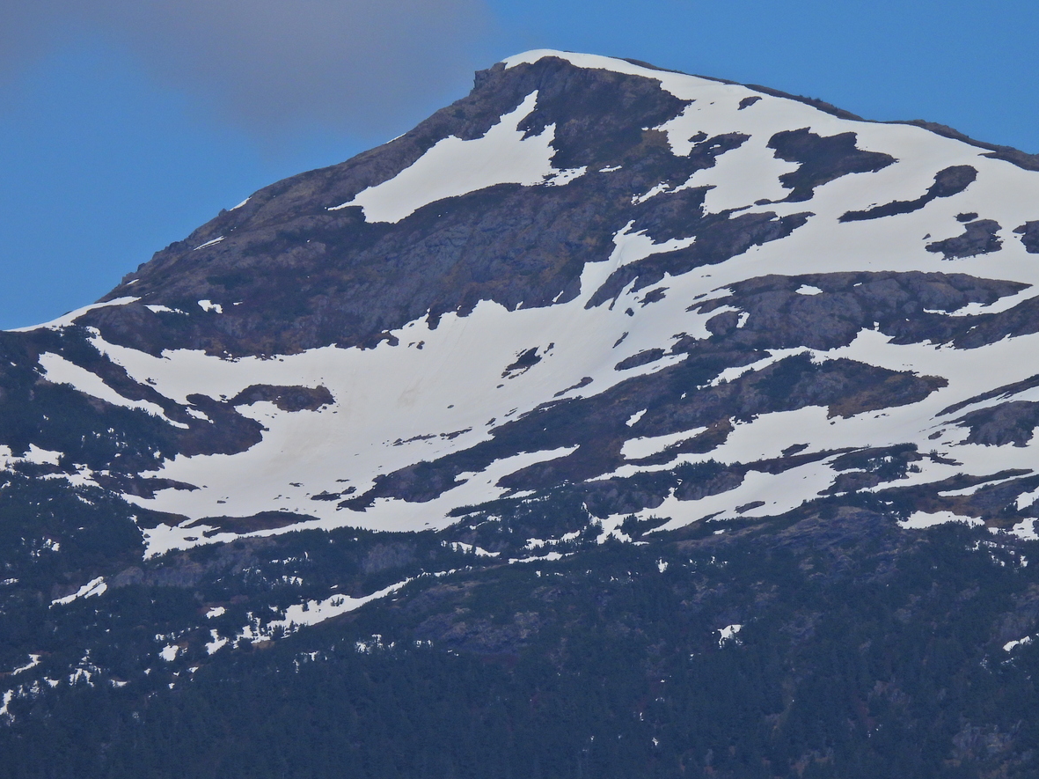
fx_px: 30906
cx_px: 544
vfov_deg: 1.4
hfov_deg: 1.9
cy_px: 401
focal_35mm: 1030
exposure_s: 1/2000
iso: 100
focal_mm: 170
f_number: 6.3
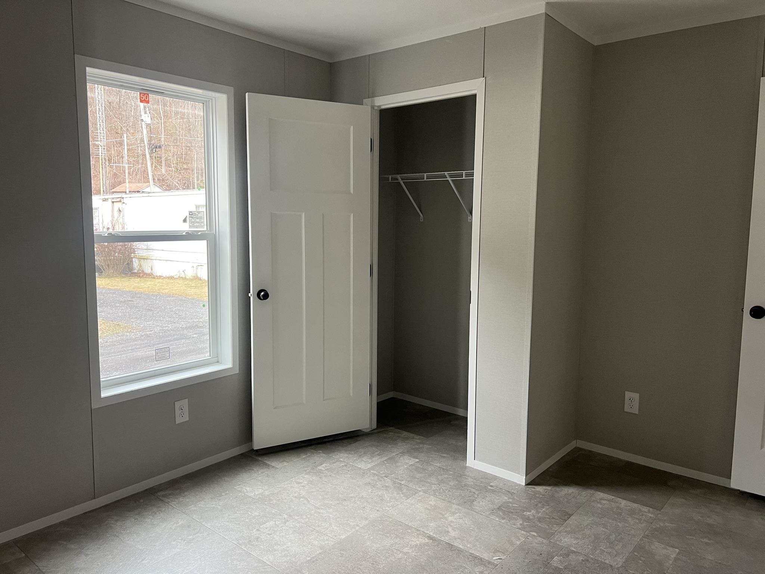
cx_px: 382
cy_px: 287
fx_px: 575
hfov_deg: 67.3
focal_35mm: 26
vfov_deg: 53.1
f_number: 1.5
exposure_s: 1/60
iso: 200
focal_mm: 5.7
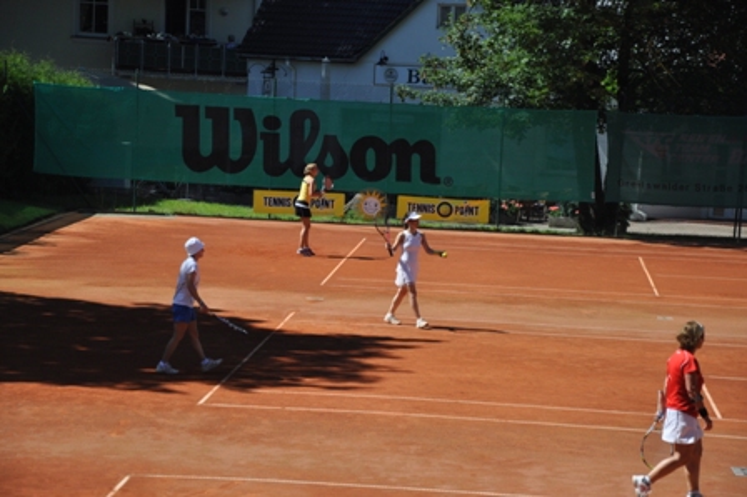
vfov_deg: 10.7
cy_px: 248
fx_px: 2644
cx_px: 374
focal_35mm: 128
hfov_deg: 16.1
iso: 400
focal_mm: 85
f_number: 6.3
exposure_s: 1/1600
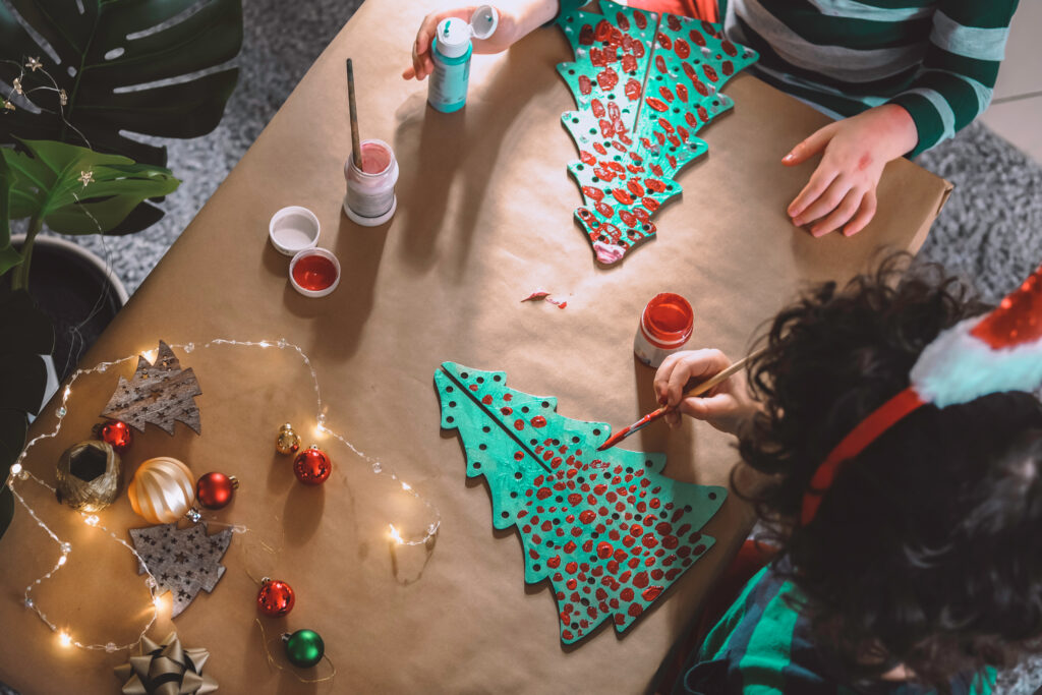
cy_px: 348
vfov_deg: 18.2
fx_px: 2171
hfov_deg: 27.0
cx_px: 521
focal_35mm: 75
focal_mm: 50
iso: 320
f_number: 3.2
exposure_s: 1/125
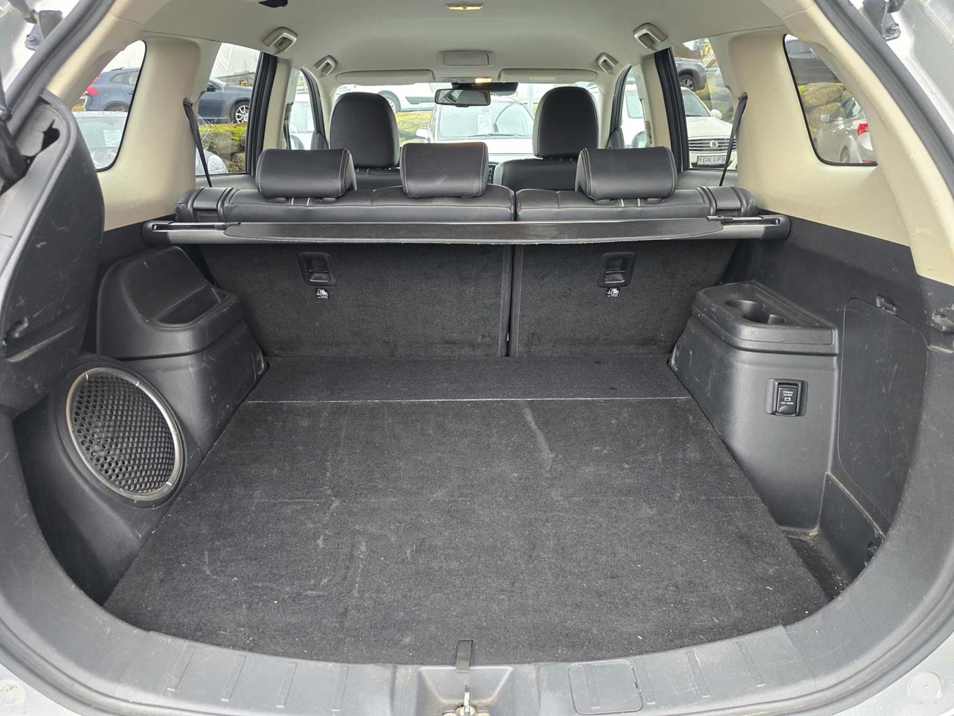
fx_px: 634
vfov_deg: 58.9
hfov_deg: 73.9
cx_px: 477
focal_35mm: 23
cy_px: 358
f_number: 1.7
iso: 500
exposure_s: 1/100
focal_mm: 6.3
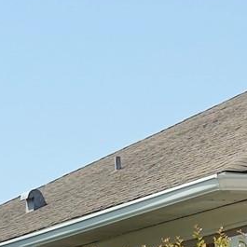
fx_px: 2067
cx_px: 353
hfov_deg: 6.8
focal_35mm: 256
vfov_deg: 6.7
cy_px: 370
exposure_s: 1/3891
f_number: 1.78
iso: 64
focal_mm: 6.76
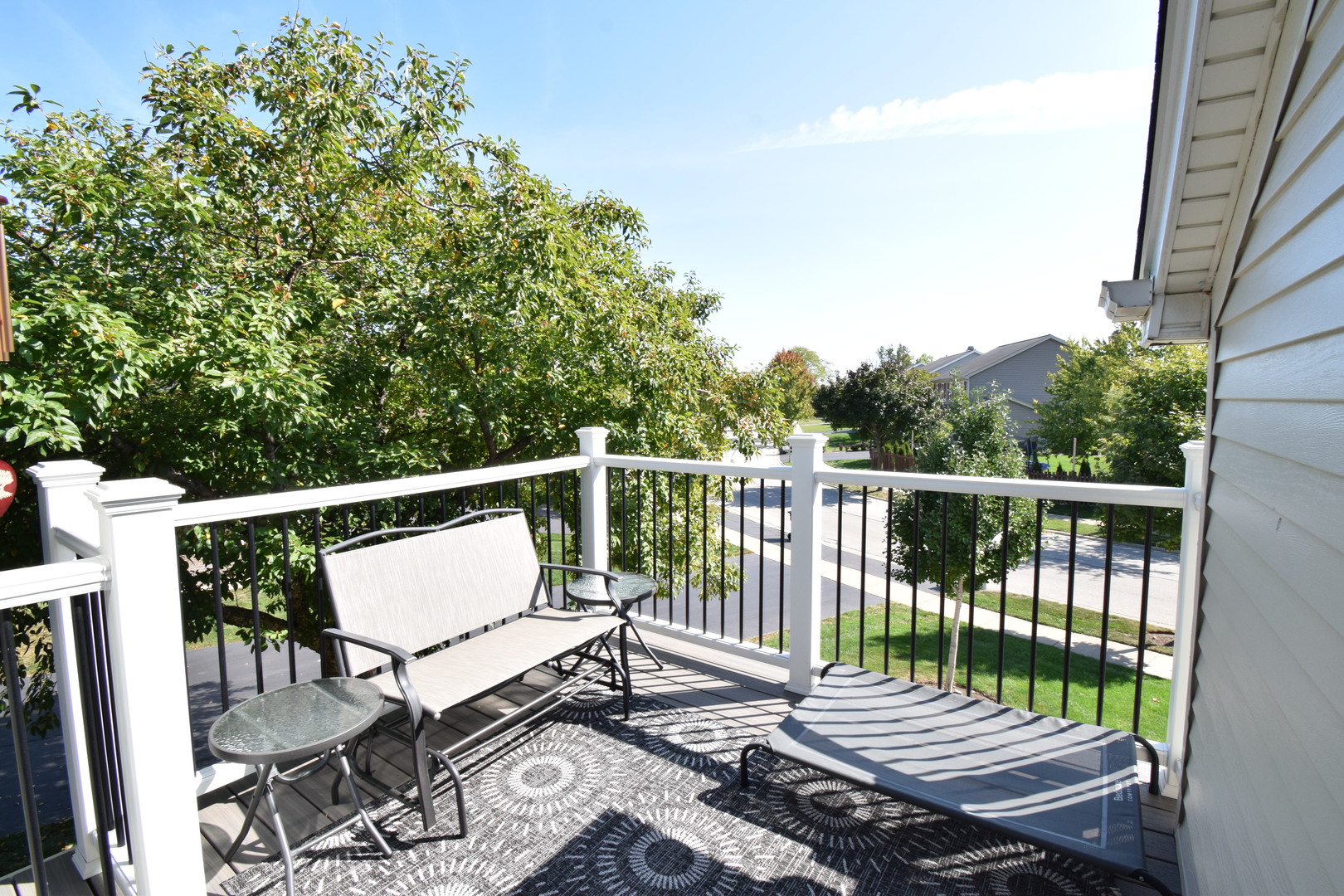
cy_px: 448
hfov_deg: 100.4
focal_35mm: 15
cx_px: 672
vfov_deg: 77.3
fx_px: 560
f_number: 14
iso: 500
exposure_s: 1/160
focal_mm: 10
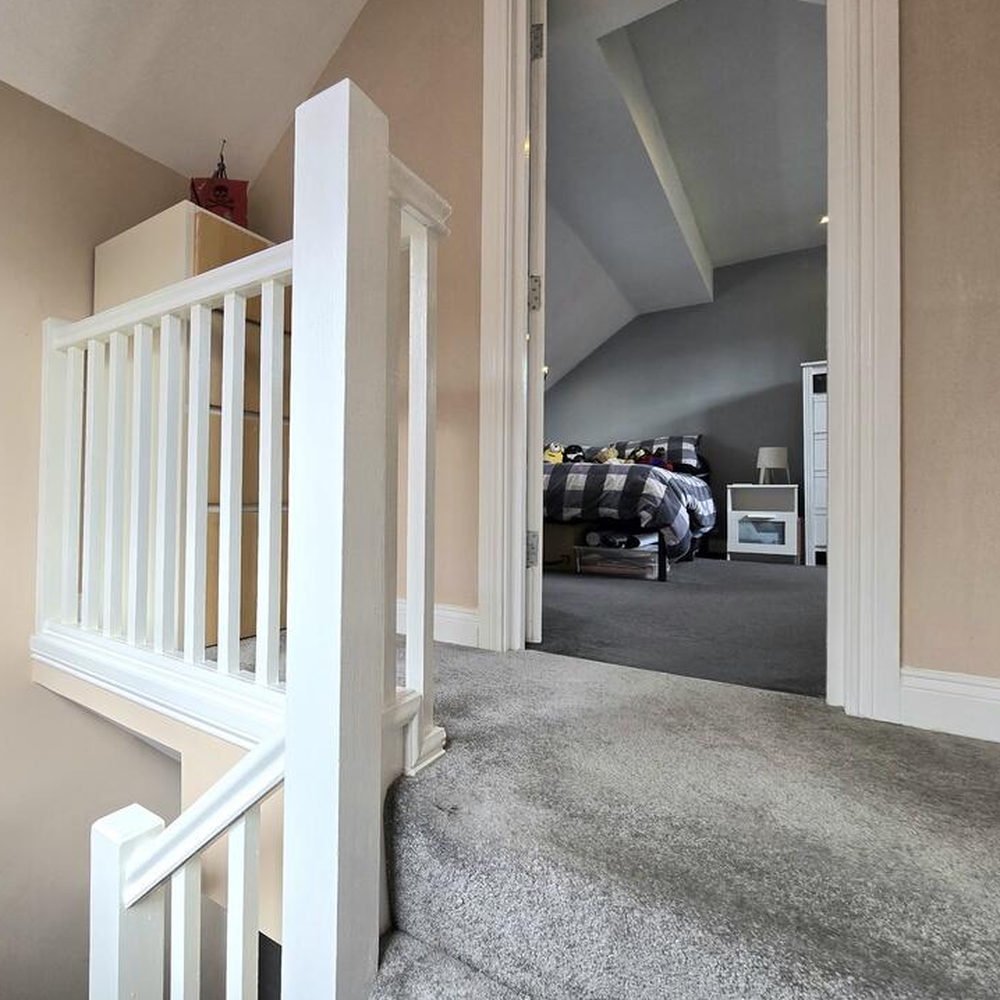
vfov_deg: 87.4
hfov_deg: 84.8
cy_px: 479
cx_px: 345
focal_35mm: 16
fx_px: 523
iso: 50
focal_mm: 2.2
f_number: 2.2
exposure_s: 1/101
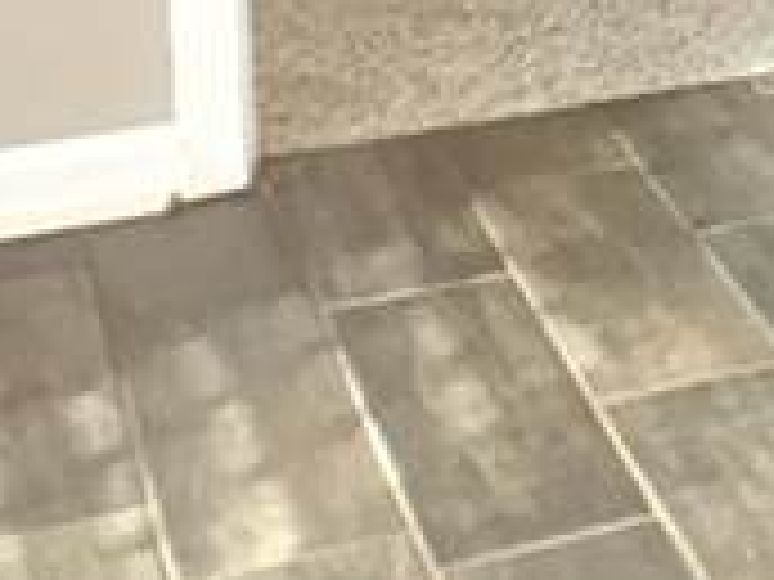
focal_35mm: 193
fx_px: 4315
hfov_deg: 8.4
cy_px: -796
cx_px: 2439
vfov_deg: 7.2
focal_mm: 4.25
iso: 125
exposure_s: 1/60
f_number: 1.8
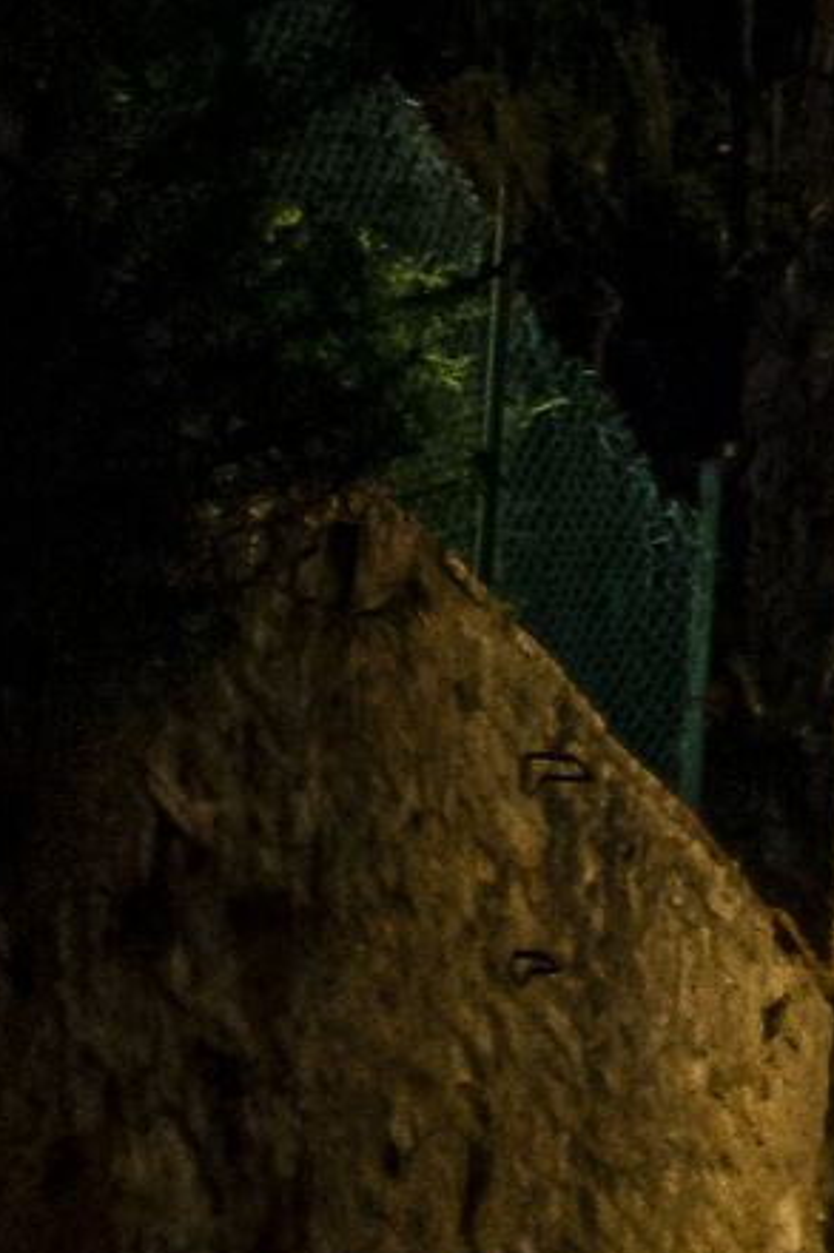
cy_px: 1022
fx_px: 9111
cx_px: 1899
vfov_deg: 7.8
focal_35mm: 262
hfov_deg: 5.1
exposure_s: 1/40
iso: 800
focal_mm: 32
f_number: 5
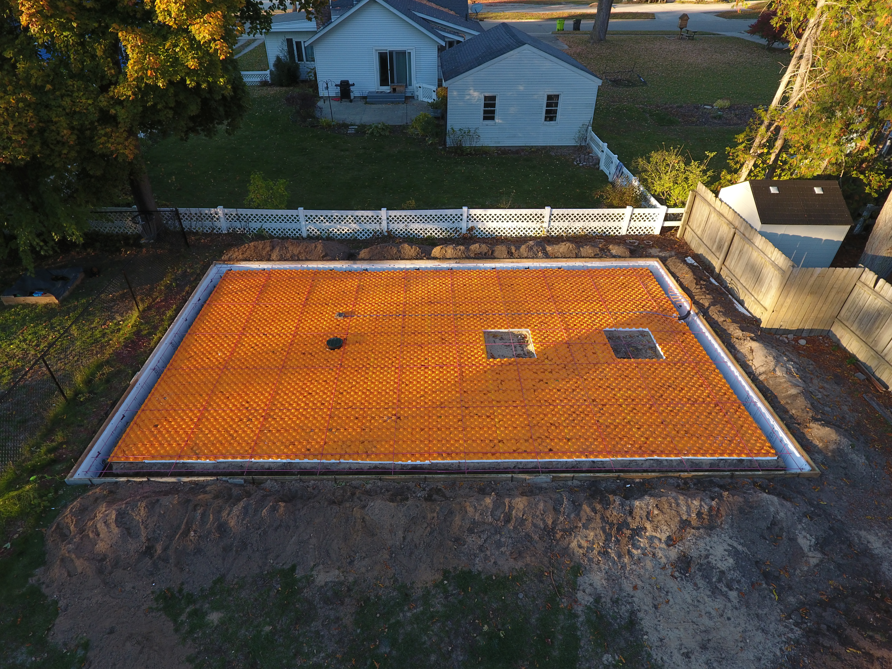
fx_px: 515
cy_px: 334
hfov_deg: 81.7
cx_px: 446
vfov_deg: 66.0
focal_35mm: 20
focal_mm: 3.61
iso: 100
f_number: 2.8
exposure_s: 1/122
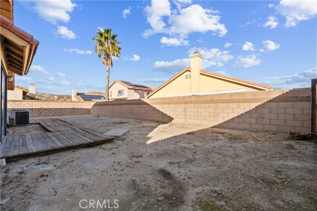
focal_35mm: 15
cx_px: 158
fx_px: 132
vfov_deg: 77.4
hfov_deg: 100.4
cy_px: 106
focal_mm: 15
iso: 250
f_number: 6.3
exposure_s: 1/160
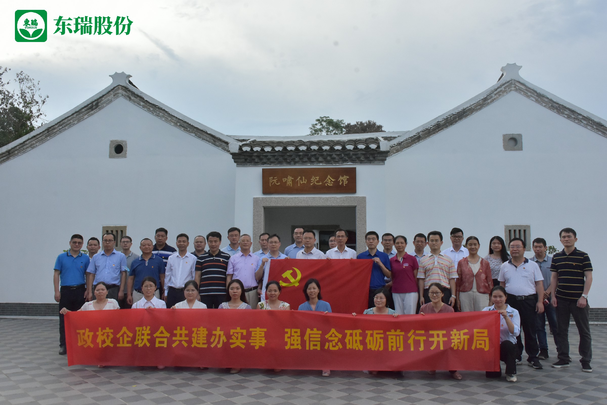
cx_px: 304
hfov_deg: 61.9
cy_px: 202
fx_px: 506
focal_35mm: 30
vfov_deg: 43.6
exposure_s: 1/800
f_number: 14
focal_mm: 20
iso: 1250
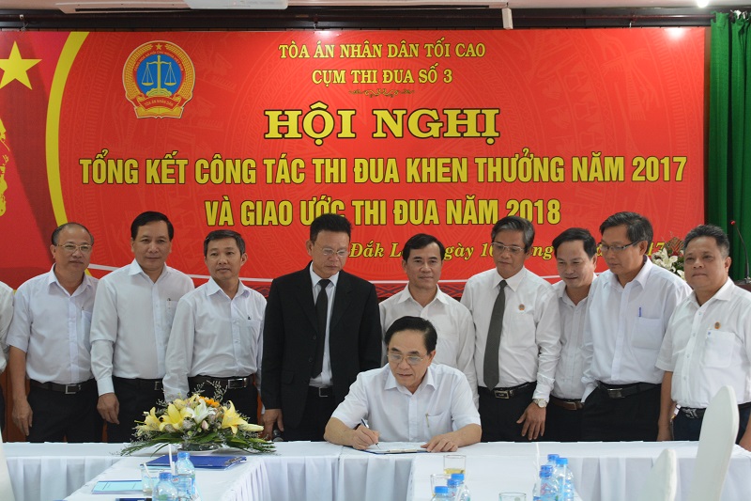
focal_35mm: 82
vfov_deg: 16.5
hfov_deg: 24.6
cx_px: 376
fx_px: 1721
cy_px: 250
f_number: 5.6
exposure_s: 1/25
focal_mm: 55
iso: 1600
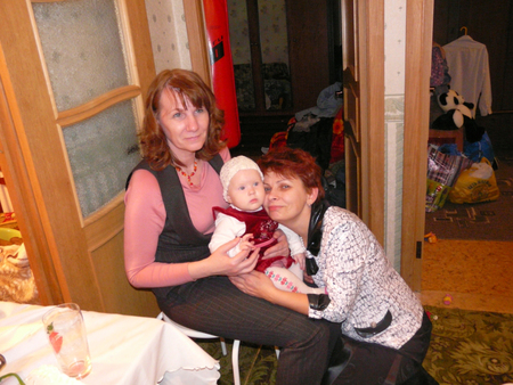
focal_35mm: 28
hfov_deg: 63.4
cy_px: 192
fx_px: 415
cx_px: 256
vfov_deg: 49.8
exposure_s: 1/8
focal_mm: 4.6
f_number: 2.8
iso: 400
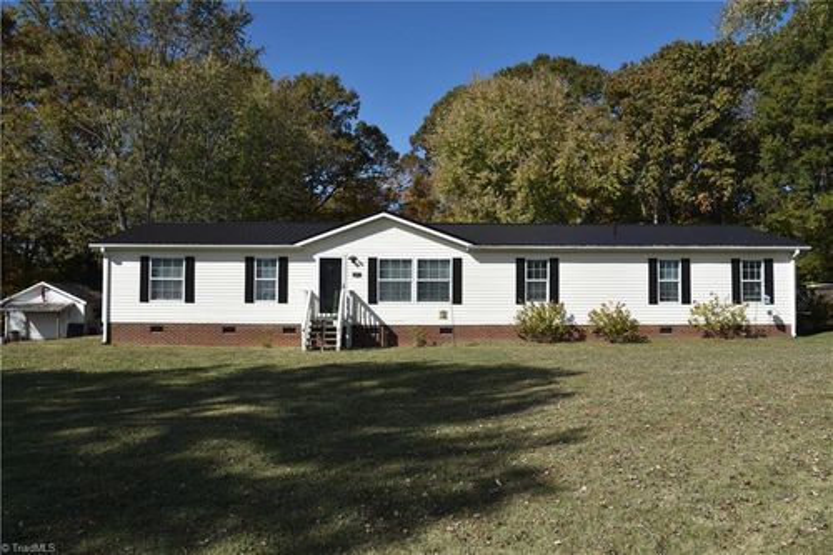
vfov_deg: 46.4
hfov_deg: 65.5
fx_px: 648
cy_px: 278
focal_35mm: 28
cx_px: 416
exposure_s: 1/400
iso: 200
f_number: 10
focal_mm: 28
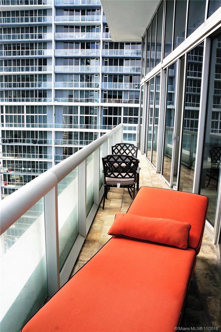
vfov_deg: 64.6
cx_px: 110
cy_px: 166
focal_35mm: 28
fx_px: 263
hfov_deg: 45.6
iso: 100
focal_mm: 19
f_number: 11
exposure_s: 1/80
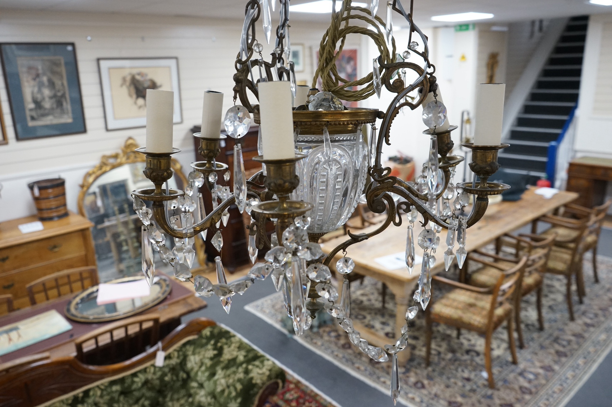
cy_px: 204
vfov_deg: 46.3
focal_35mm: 28
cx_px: 306
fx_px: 476
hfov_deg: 65.5
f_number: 6.3
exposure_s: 1/80
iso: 2500
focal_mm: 28
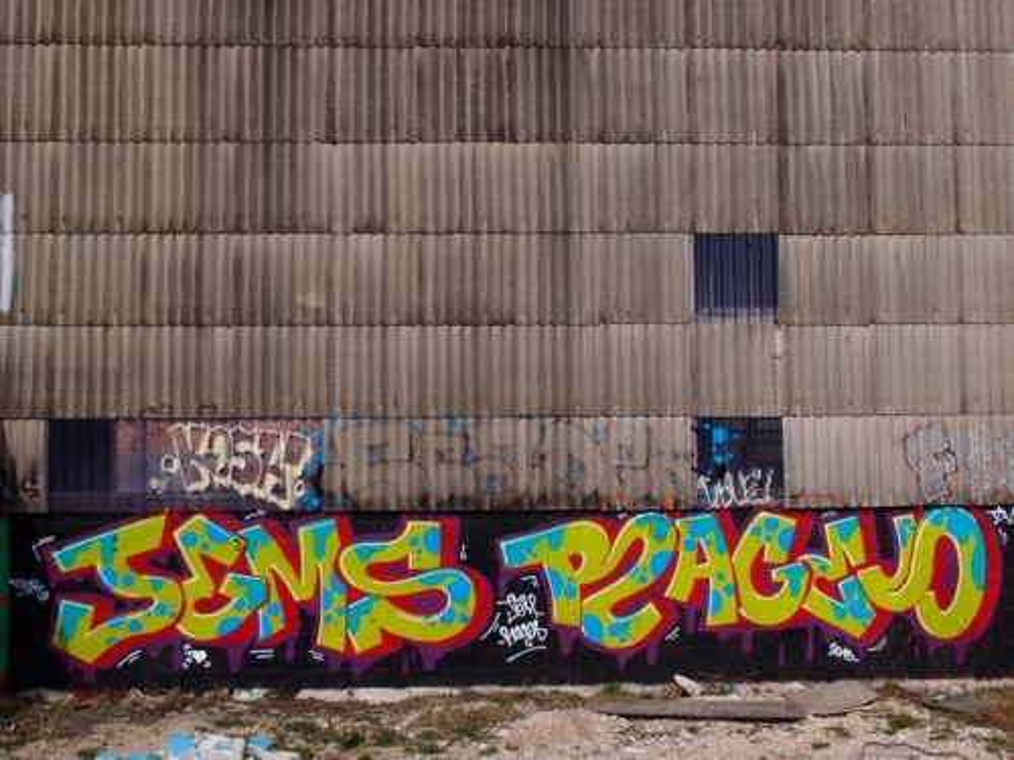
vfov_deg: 35.1
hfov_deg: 45.8
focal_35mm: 41
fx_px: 1201
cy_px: 380
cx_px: 507
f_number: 5.6
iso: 100
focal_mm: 8.99
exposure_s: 1/800
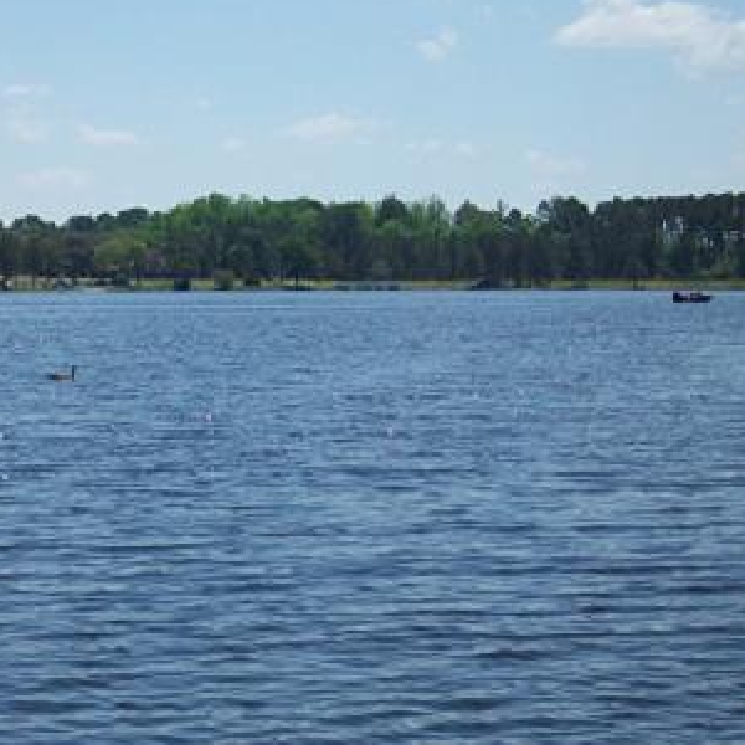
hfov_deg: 17.9
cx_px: 112
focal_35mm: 96
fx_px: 2338
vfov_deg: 18.1
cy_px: 436
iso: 64
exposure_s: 1/640
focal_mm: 11
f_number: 4.1
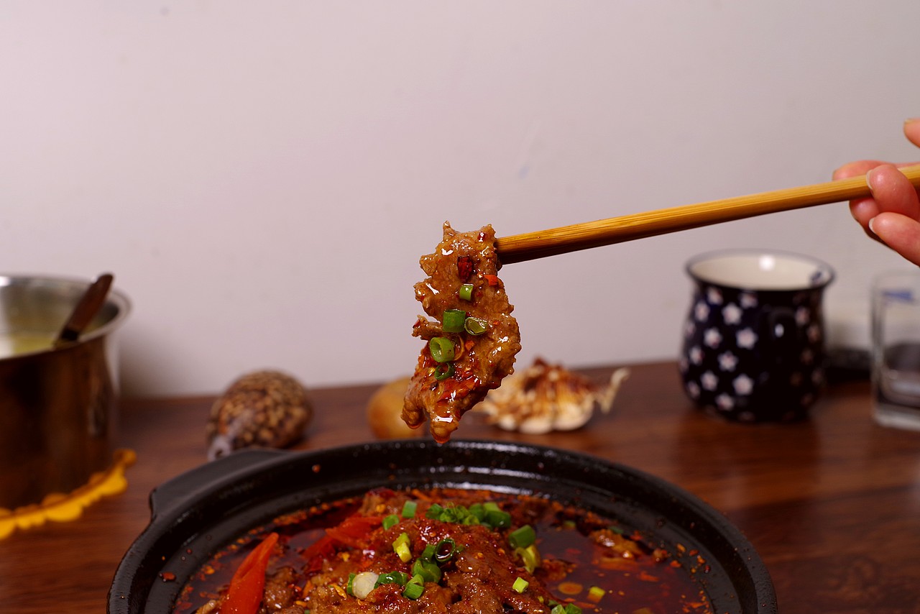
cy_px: 307
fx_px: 1099
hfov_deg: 45.4
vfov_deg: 31.2
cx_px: 460
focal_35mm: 43
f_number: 7.1
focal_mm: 43
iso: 400
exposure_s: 1/80
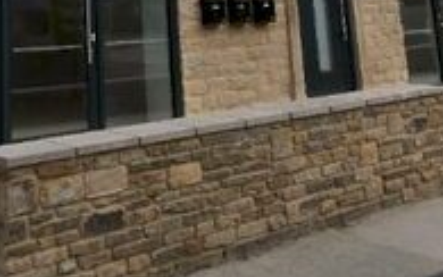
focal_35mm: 55
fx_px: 664
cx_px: 127
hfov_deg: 36.3
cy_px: -117
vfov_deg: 20.7
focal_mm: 10
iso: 100
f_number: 7.1
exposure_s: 1/200
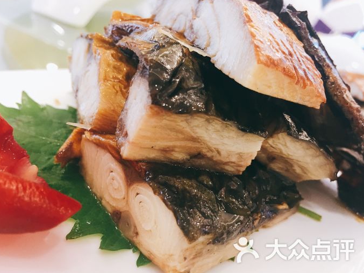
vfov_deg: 46.8
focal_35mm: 30
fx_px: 316
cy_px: 137
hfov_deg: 60.0
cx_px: 180
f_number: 2.2
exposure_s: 1/33
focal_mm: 4.15
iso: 125
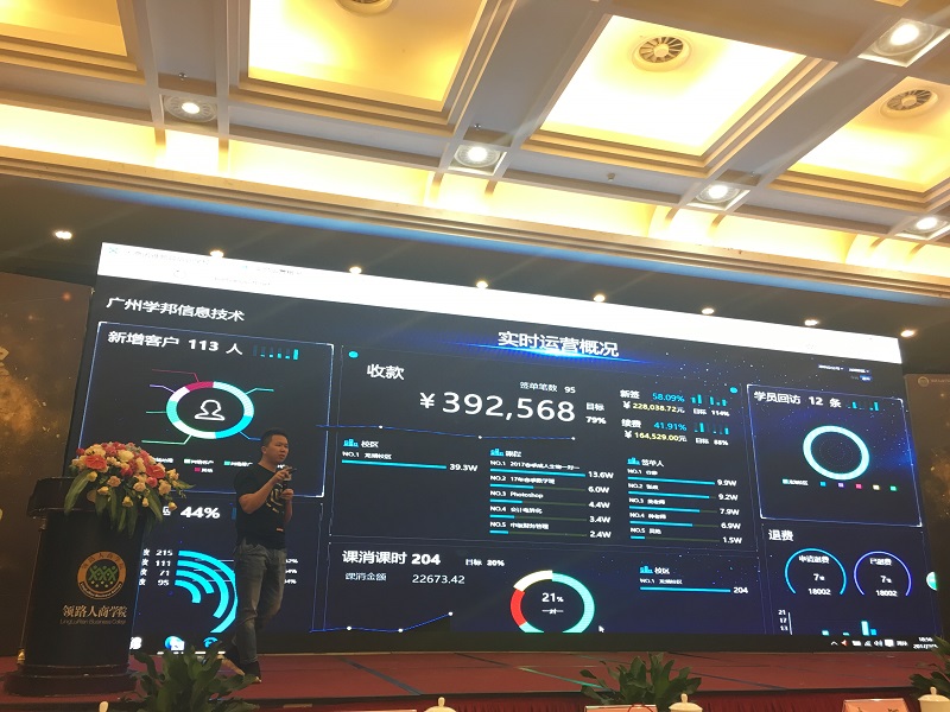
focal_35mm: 29
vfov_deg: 48.2
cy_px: 356
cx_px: 475
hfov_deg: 61.7
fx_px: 796
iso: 100
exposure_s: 1/33
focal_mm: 4.15
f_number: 2.2
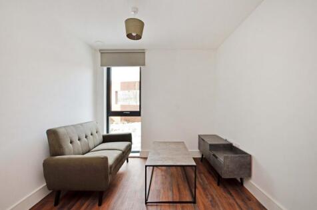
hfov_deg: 100.5
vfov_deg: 77.0
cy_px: 105
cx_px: 158
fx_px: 132
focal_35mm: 15
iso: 320
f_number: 9
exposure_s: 1/25
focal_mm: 10
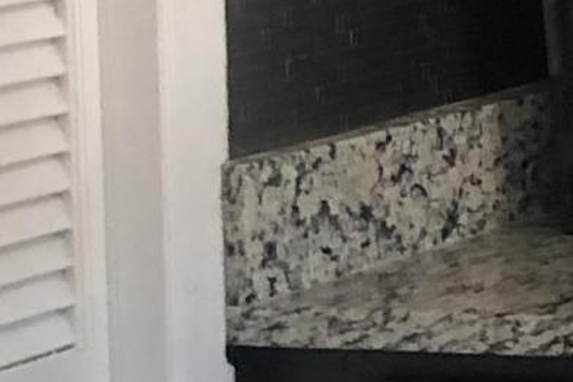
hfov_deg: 8.0
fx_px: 3548
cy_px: -263
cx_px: 1678
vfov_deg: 6.1
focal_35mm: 223
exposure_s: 1/30
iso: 40
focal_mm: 3.99
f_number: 1.8
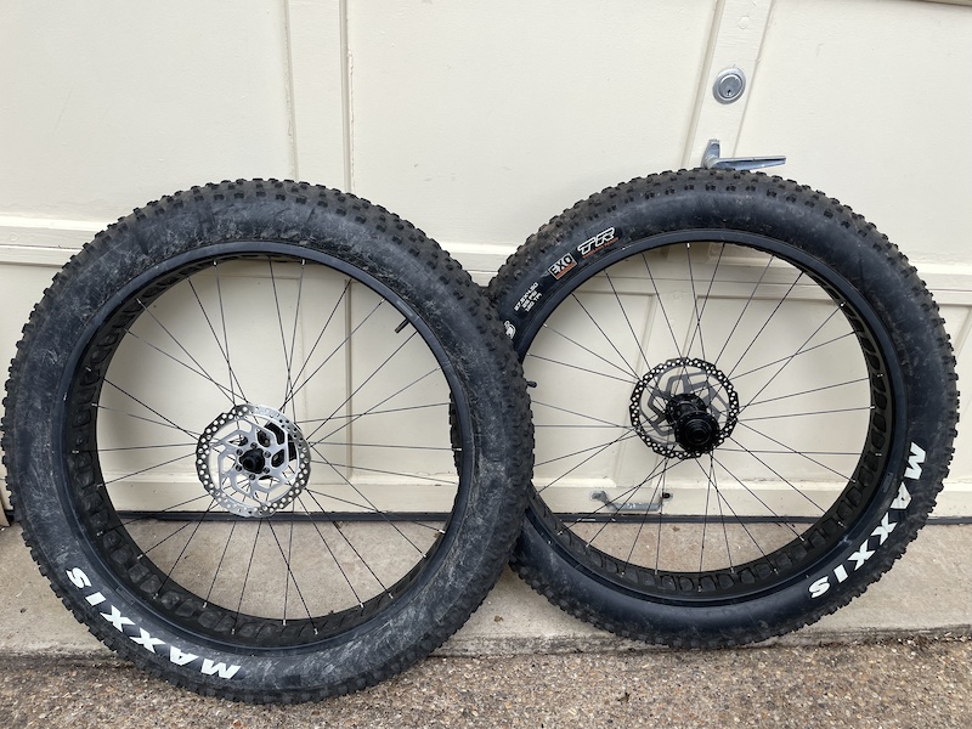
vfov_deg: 53.1
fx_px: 730
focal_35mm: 26
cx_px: 486
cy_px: 364
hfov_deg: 67.3
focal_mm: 4.2
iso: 32
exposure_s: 1/1024
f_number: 1.6
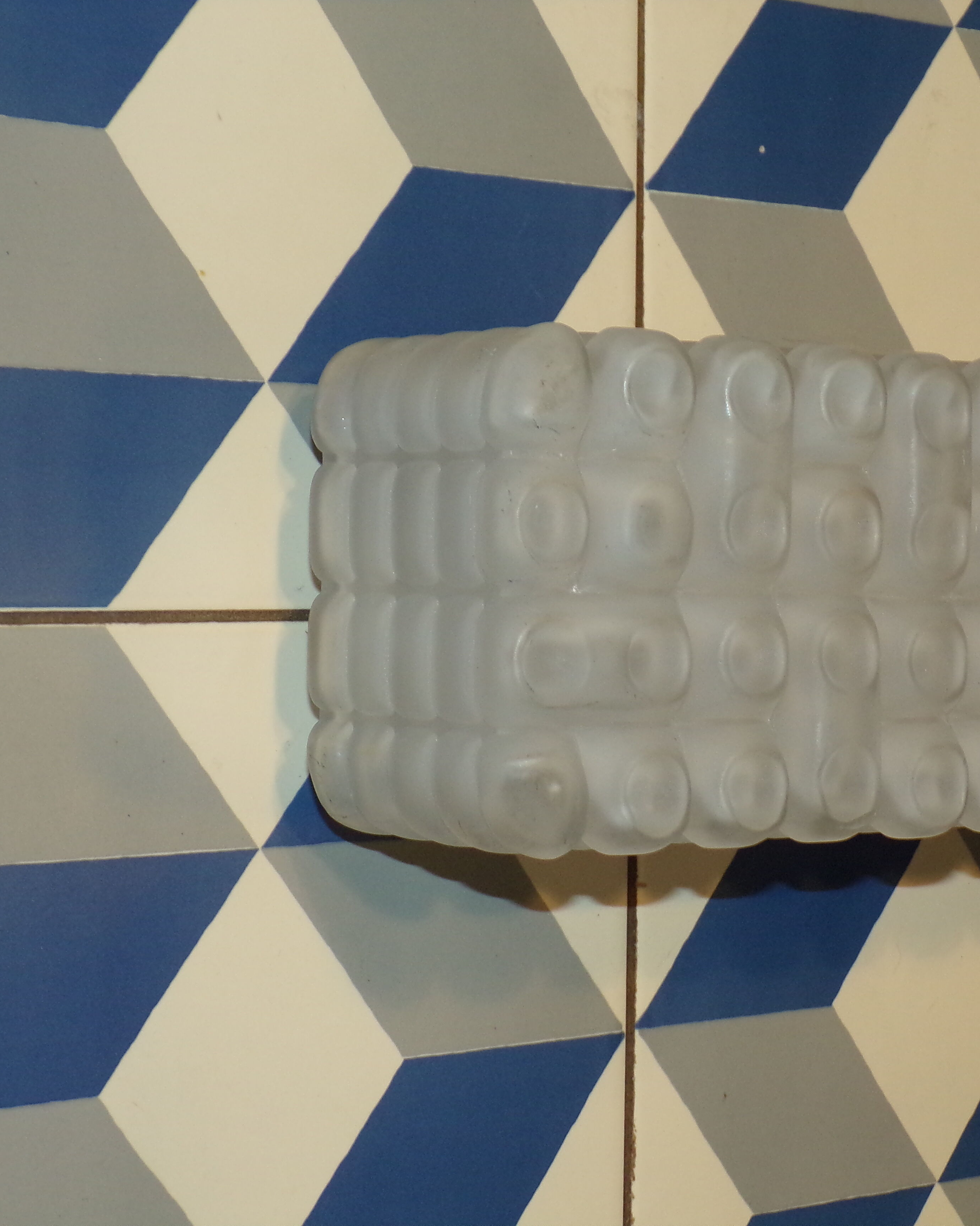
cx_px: 770
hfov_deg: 20.8
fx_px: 2647
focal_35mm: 73
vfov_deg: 26.1
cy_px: 612
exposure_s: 1/34
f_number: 3.7
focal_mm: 10.1
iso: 200
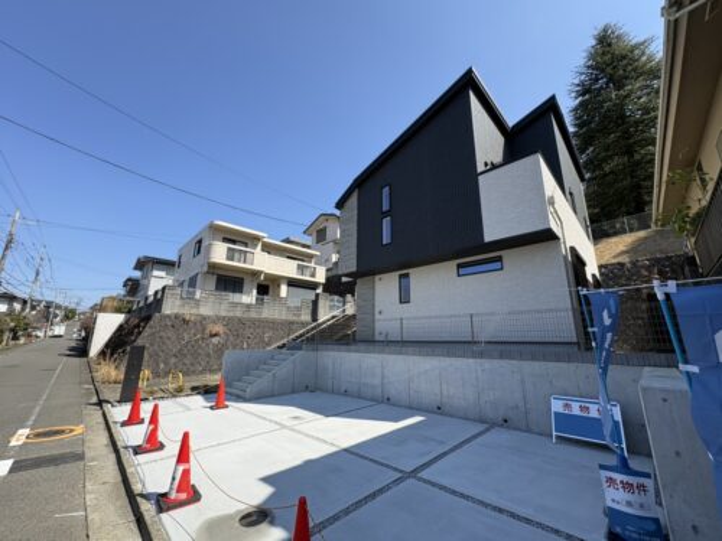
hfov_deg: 102.1
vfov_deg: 85.7
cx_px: 361
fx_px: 292
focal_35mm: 14
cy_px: 270
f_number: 2.2
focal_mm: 2.22
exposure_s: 1/993
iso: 40
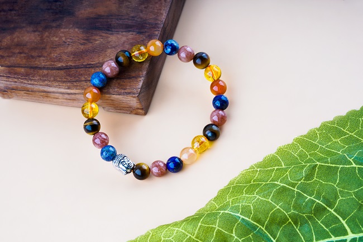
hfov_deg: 22.6
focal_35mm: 90
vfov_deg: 15.2
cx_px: 182
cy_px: 121
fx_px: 907
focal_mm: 90
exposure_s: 1/160
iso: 100
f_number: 14
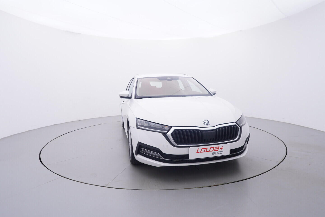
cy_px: 108
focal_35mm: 22
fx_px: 203
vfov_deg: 56.2
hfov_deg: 77.3
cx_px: 162
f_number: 5
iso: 200
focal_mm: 15
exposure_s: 1/80
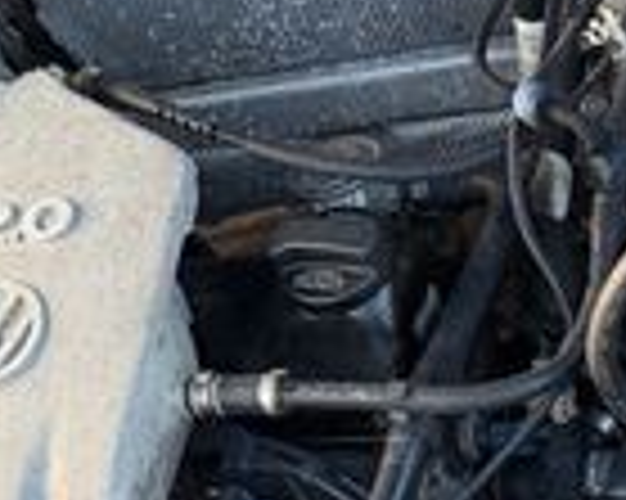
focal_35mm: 108
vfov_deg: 13.7
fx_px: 2000
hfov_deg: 17.5
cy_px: 649
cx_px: 572
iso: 160
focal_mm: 6.76
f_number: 1.78
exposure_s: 1/219
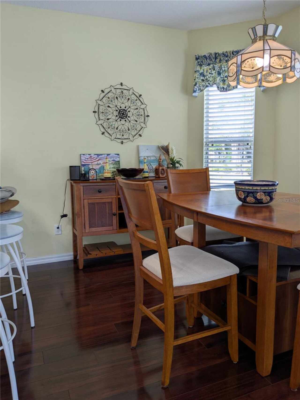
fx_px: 312
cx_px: 150
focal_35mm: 27
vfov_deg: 65.3
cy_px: 200
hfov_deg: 51.4
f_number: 1.73
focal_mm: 4.38
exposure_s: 1/120
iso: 63
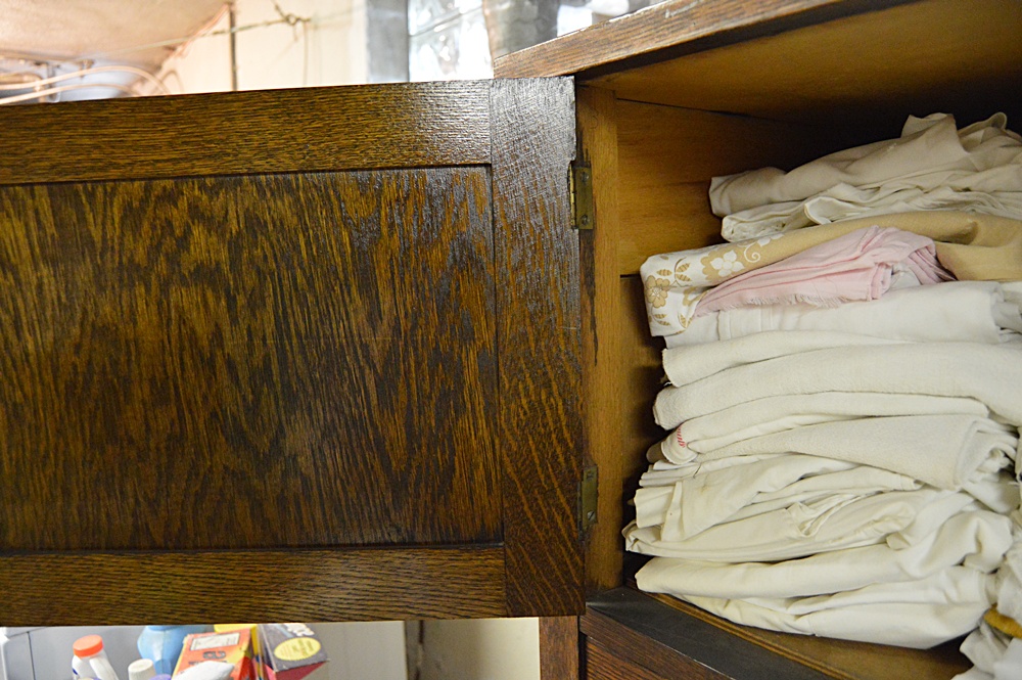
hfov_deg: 67.4
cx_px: 511
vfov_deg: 47.9
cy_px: 340
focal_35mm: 27
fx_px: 766
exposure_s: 1/50
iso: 3200
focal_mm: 18
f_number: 3.5
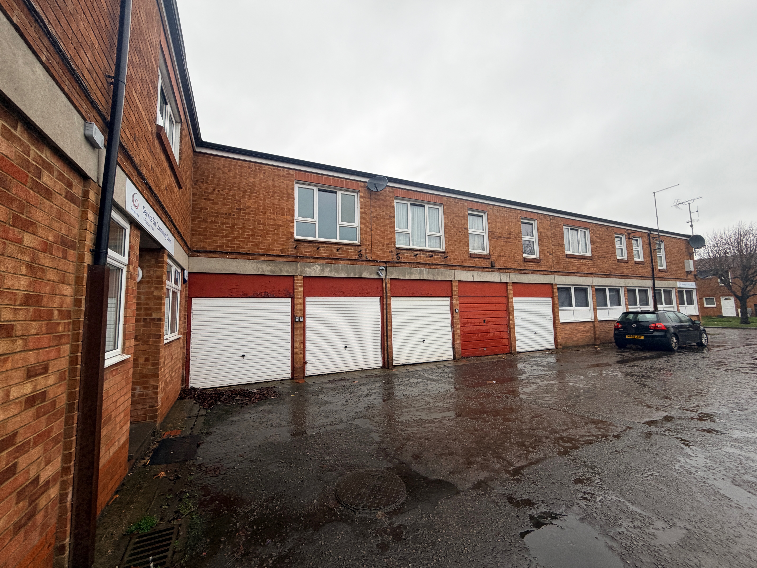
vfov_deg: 85.7
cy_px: 284
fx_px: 306
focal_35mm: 14
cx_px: 378
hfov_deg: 102.1
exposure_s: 1/121
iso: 80
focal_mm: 2.22
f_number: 2.2
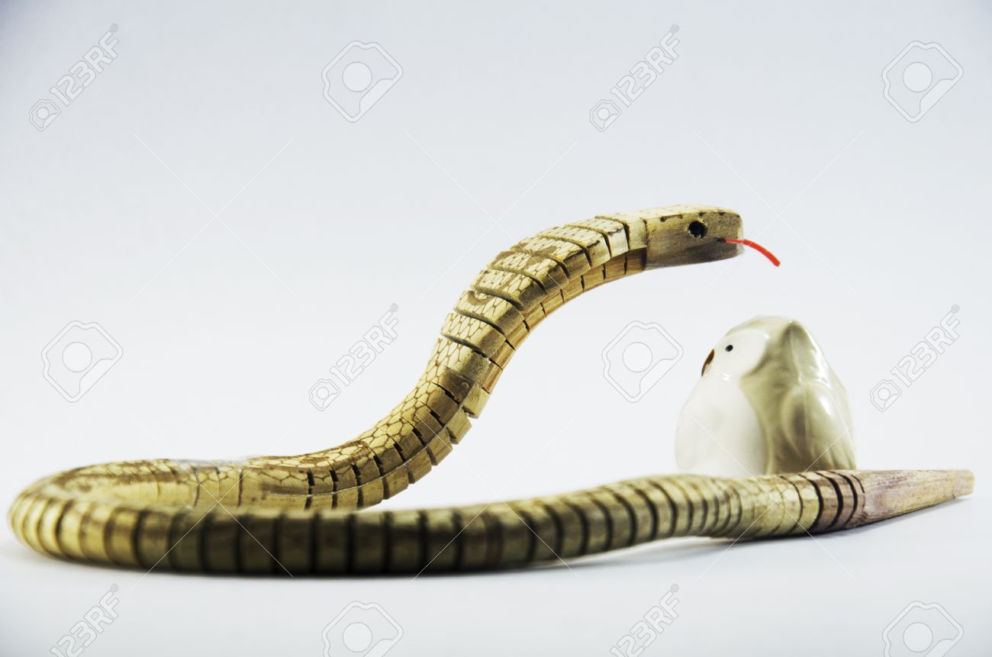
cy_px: 328
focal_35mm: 135
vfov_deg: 10.1
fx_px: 3712
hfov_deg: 15.2
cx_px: 496
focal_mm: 90
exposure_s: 1/20
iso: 100
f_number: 7.1
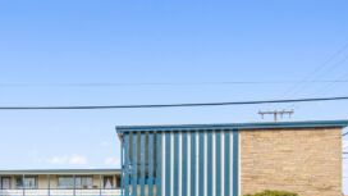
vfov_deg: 31.1
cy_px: 161
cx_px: 100
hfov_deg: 52.3
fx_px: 341
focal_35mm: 37
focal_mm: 16
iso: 100
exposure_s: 1/400
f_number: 10
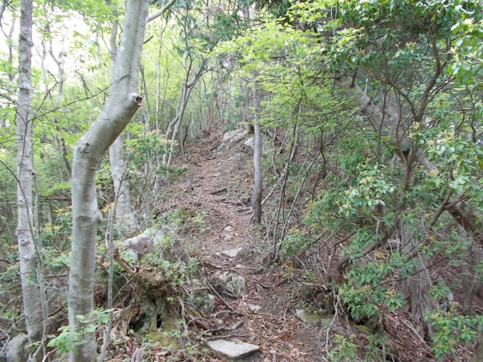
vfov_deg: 53.1
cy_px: 181
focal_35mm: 26
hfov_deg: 67.3
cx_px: 242
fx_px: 363
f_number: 3.2
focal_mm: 4.6
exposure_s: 1/25
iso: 125
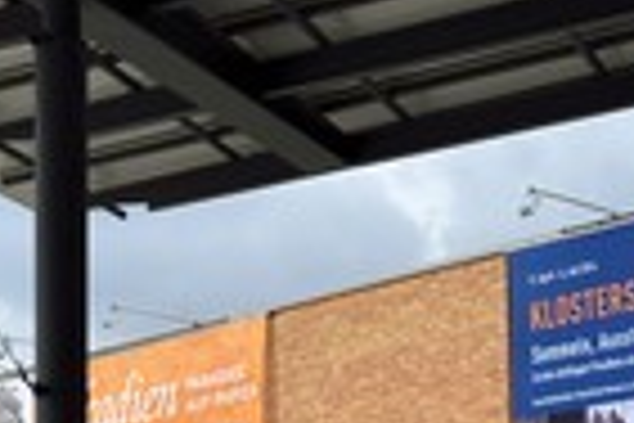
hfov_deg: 18.1
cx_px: 279
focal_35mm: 113
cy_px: 598
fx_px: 1990
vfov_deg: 11.7
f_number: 7.1
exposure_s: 1/250
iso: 400
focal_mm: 38
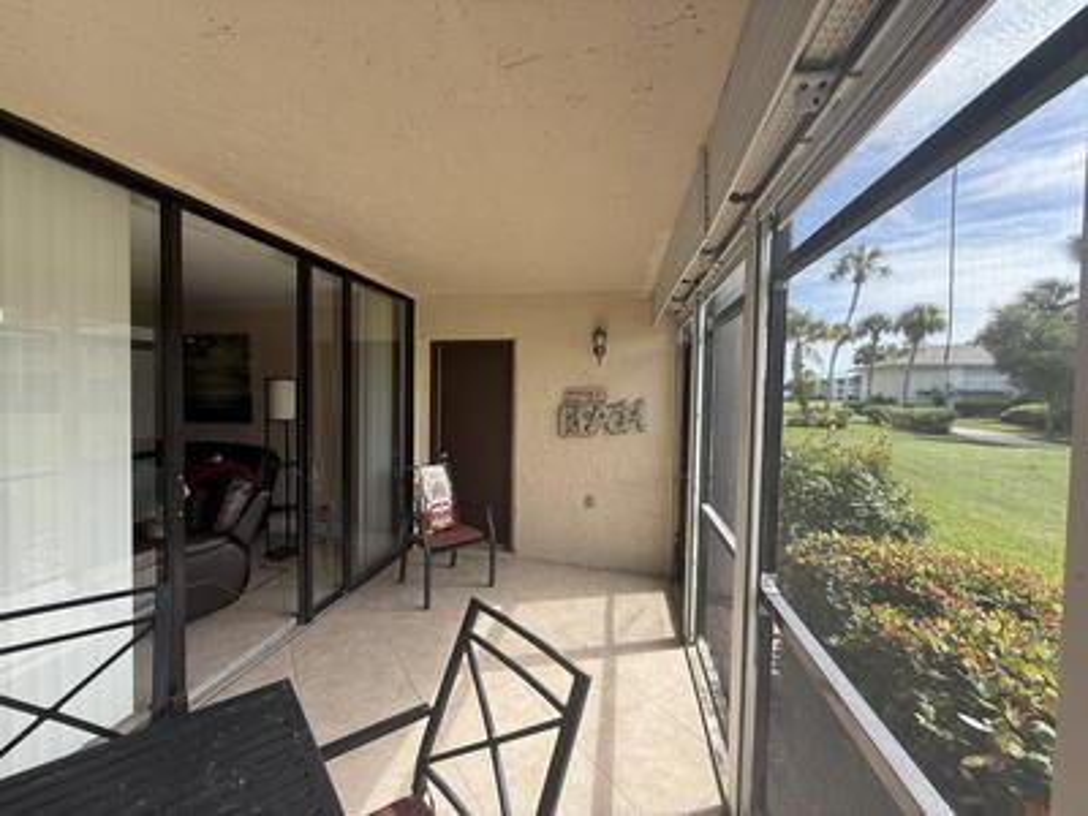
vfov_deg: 85.7
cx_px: 544
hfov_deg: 102.1
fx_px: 440
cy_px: 408
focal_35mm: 14
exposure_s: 1/196
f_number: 2.2
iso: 50
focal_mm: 2.22
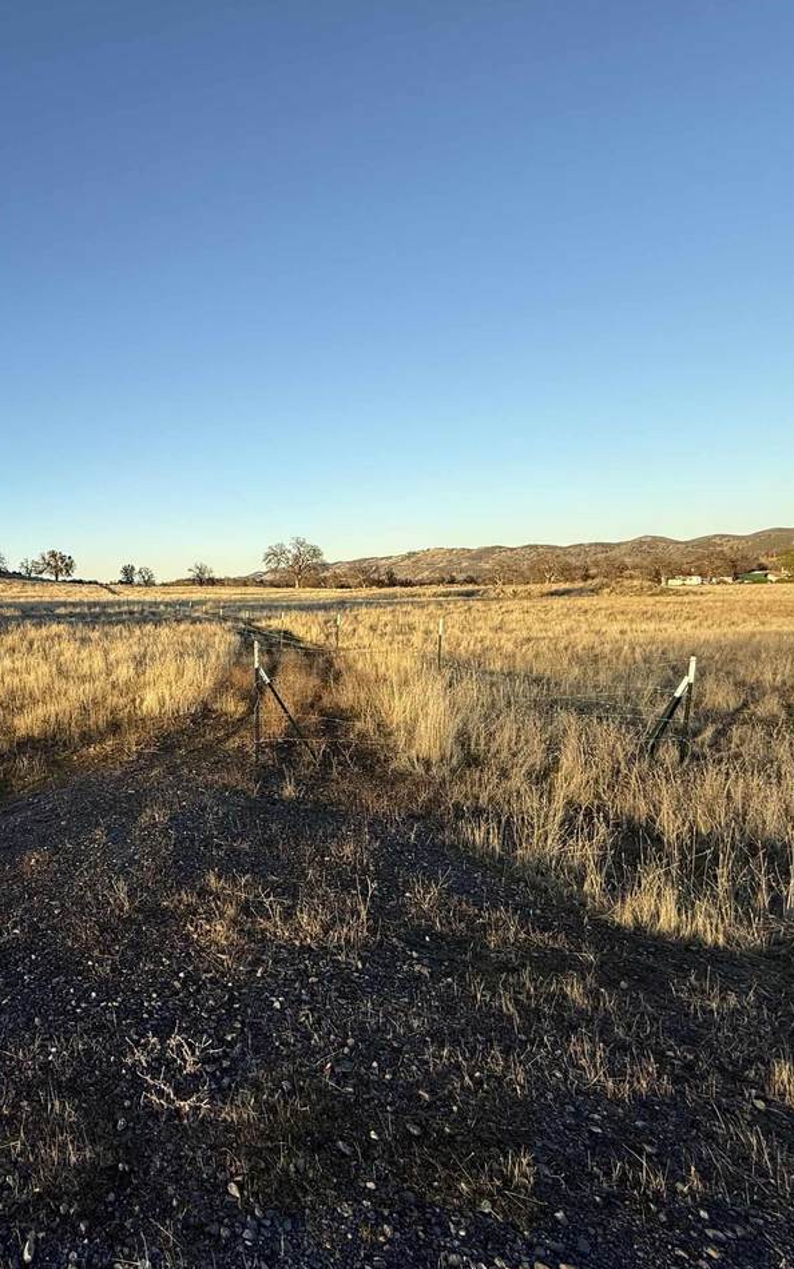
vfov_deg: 85.1
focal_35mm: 20
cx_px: 139
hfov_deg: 54.8
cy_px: 630
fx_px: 692
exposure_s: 1/853
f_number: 2.2
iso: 50
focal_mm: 2.22
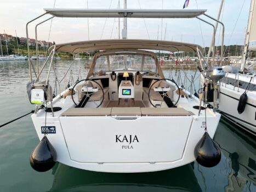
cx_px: 128
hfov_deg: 67.3
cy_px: 96
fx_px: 192
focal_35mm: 26
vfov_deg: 53.0
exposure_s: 1/171
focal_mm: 5.7
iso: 40
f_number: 1.5
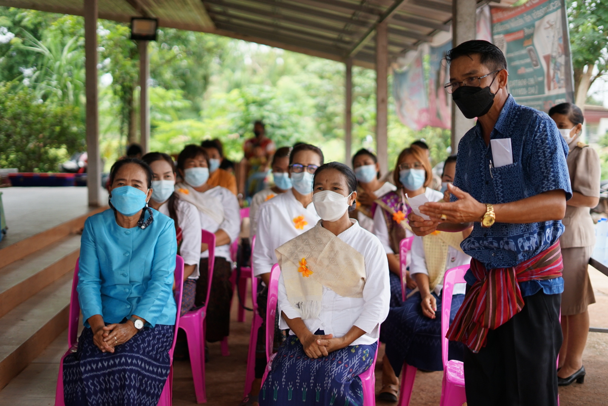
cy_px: 203
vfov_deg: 27.0
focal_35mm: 50
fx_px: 845
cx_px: 304
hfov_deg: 39.6
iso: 400
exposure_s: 1/3200
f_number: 1.8
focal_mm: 50
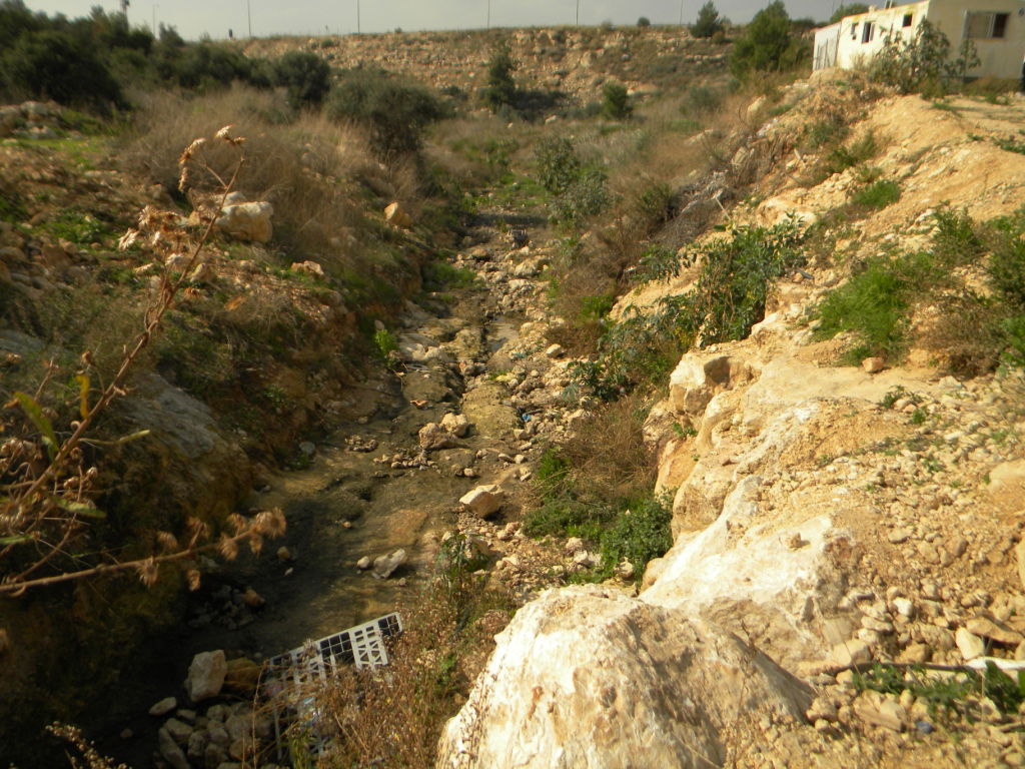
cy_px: 384
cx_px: 512
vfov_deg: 49.7
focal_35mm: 28
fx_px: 829
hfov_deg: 63.4
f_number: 7
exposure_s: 1/406
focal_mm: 5
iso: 80
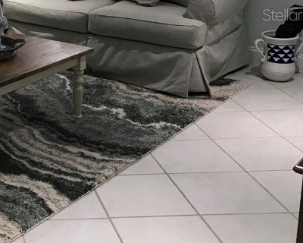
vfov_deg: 21.3
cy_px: 14
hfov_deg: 24.7
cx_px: -54
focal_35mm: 70
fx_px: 628
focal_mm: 3.99
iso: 50
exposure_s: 1/15
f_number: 1.8
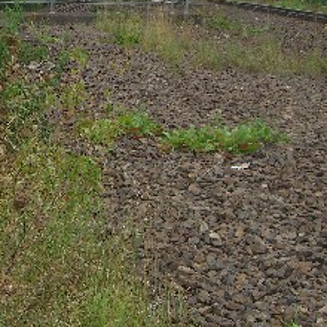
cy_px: 93
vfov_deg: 19.4
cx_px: -56
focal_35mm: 89
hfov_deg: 18.6
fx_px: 951
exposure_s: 1/200
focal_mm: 7.9
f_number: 4
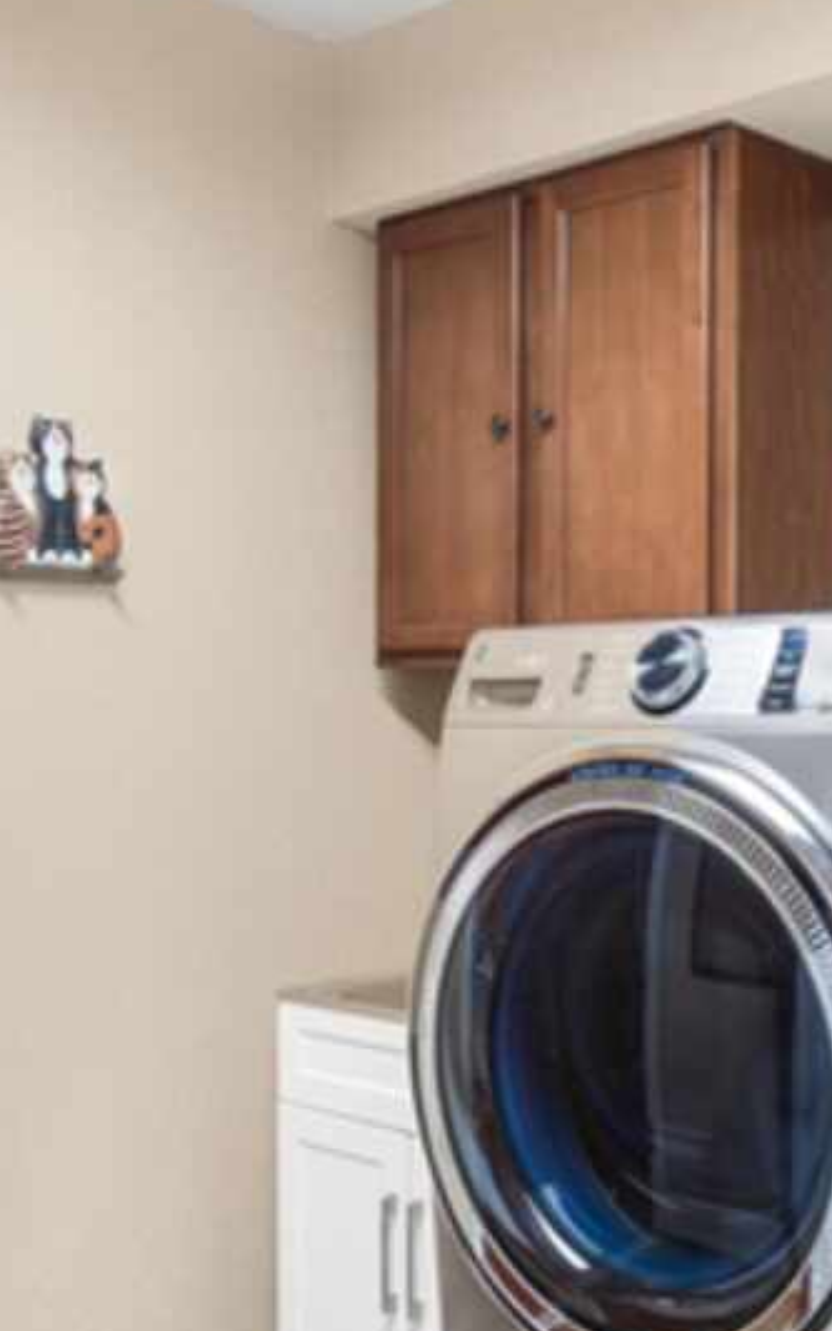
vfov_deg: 45.2
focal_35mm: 44
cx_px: 572
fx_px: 1597
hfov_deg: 29.0
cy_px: 714
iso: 250
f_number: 9
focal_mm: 12
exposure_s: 1/5
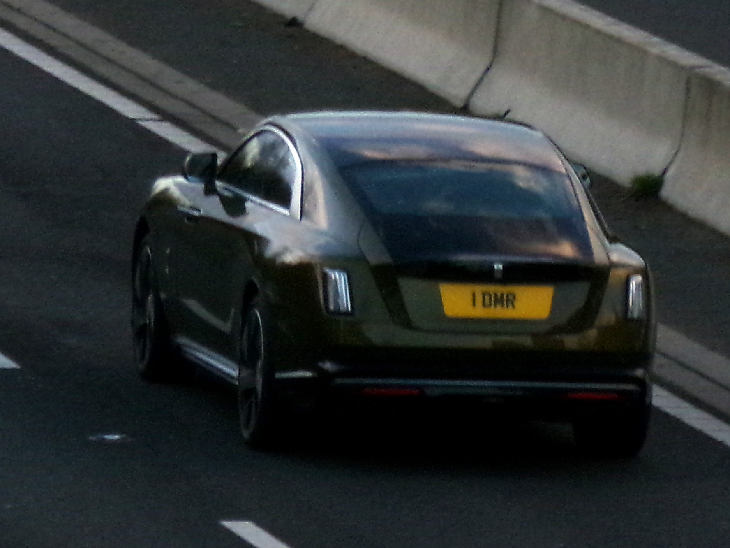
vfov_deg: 6.4
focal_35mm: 232
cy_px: 274
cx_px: 365
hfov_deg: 8.5
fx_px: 4893
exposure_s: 1/400
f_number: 5
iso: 400
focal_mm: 41.5
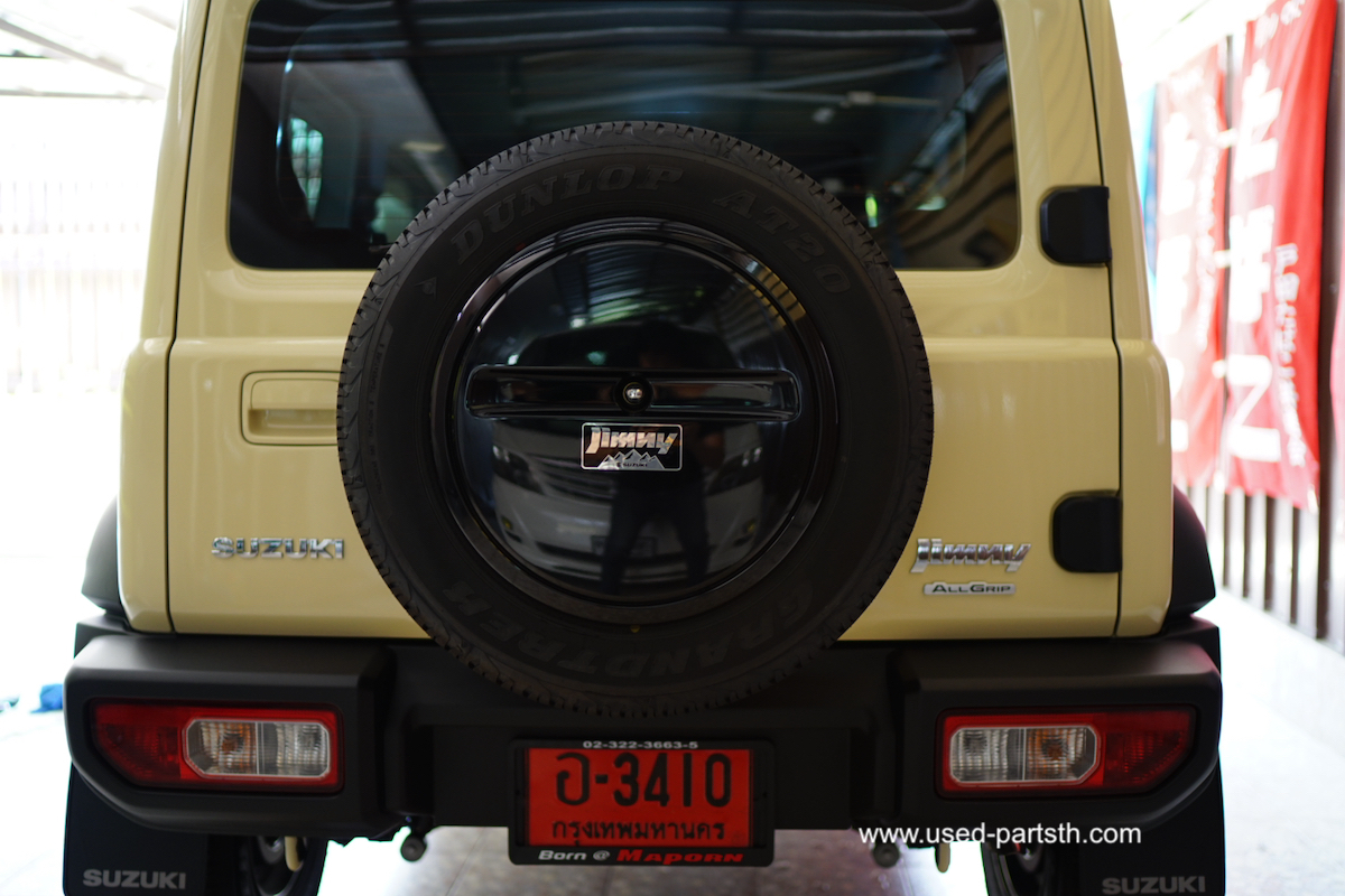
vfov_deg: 37.9
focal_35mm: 35
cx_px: 672
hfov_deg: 54.4
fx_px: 1308
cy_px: 448
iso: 320
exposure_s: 1/60
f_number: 1.4
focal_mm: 35
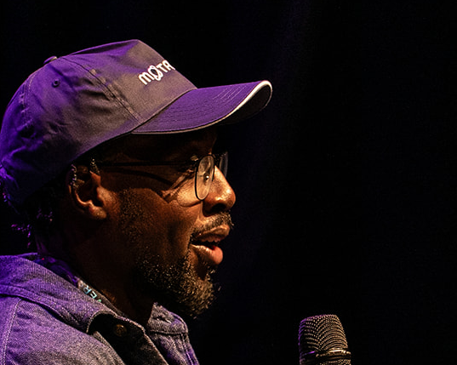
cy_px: 315
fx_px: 11355
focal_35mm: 840
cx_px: 232
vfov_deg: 1.8
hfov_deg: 2.3
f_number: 5.6
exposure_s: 1/80
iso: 3200
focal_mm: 300
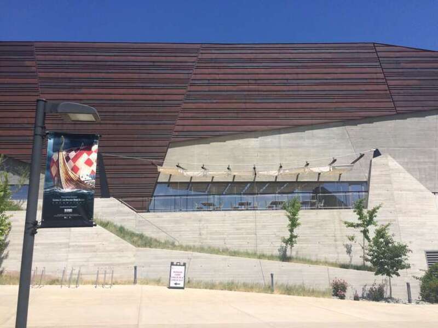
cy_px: 164
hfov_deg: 61.7
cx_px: 219
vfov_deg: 48.2
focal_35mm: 29
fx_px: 367
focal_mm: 4.15
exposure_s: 1/3165
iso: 32
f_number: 2.2
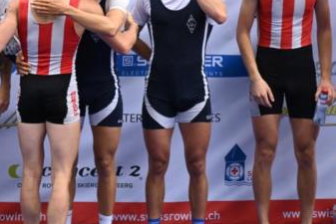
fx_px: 2773
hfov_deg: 6.9
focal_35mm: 297
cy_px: 66
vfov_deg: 4.6
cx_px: 152
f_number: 6.3
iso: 400
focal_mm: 200
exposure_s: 1/500
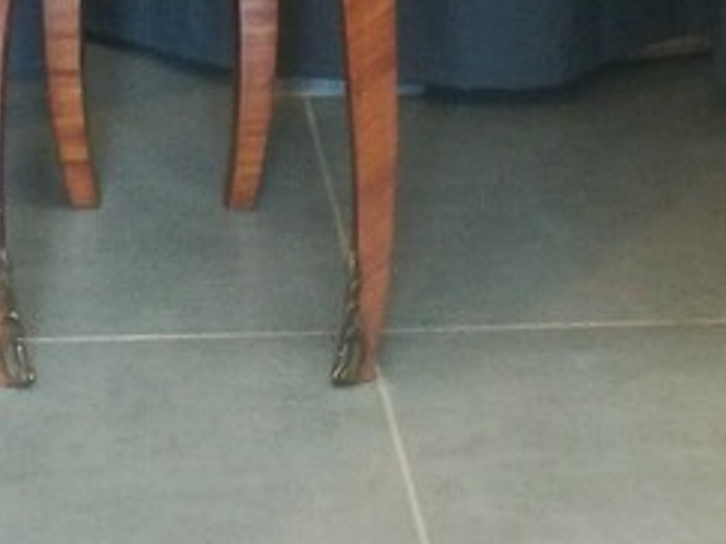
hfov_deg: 11.5
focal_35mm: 171
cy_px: -254
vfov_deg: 8.5
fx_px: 3585
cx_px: 134
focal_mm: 3.83
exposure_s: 1/14.3
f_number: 2.2
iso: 800
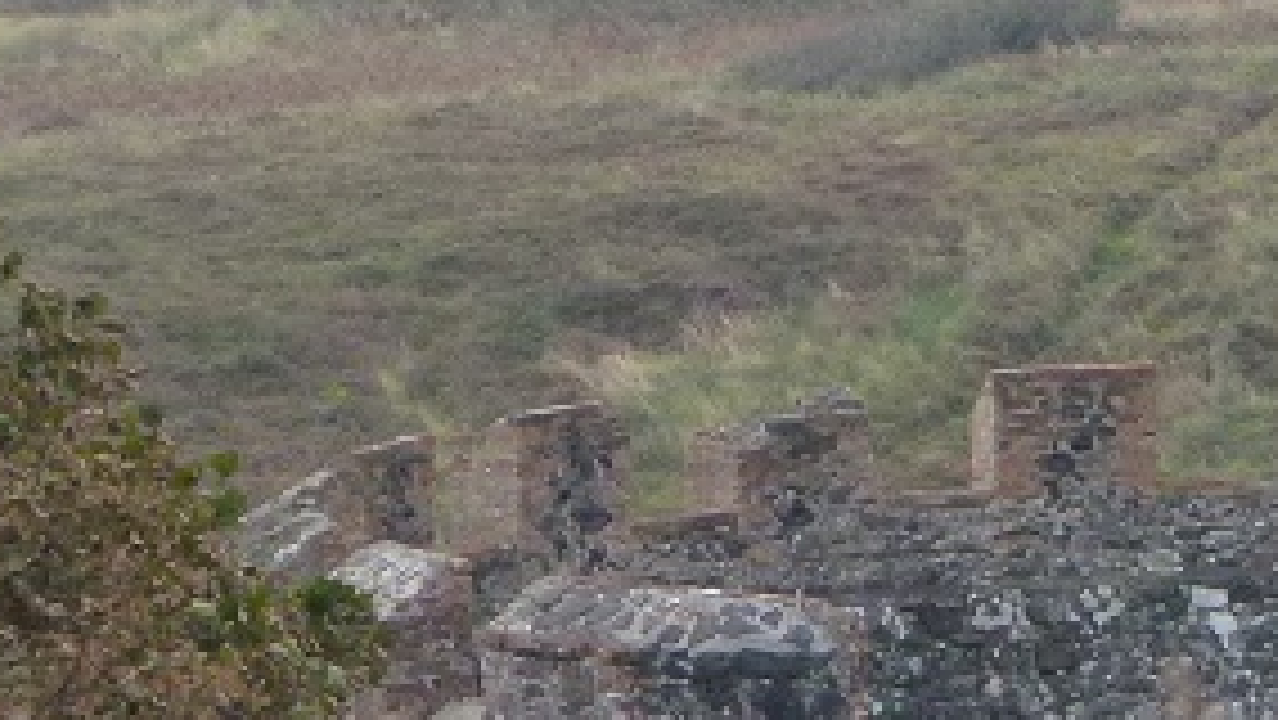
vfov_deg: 3.0
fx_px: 13831
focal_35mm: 408
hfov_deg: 5.3
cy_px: 126
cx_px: 1012
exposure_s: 1/80
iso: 200
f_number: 5
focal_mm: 18.7
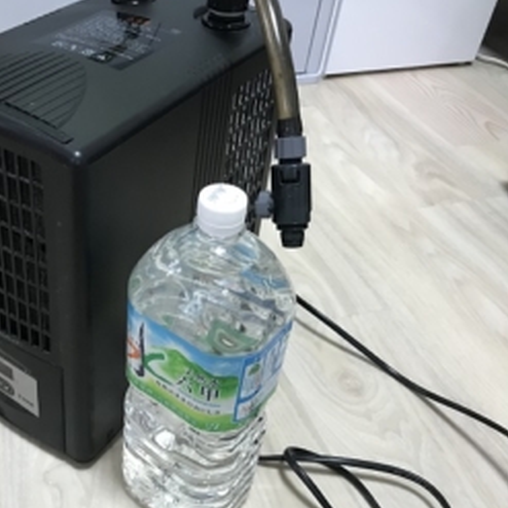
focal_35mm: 40
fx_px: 664
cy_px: 251
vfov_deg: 41.9
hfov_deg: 40.1
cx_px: 99
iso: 100
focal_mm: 3.99
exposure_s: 1/16
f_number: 1.8
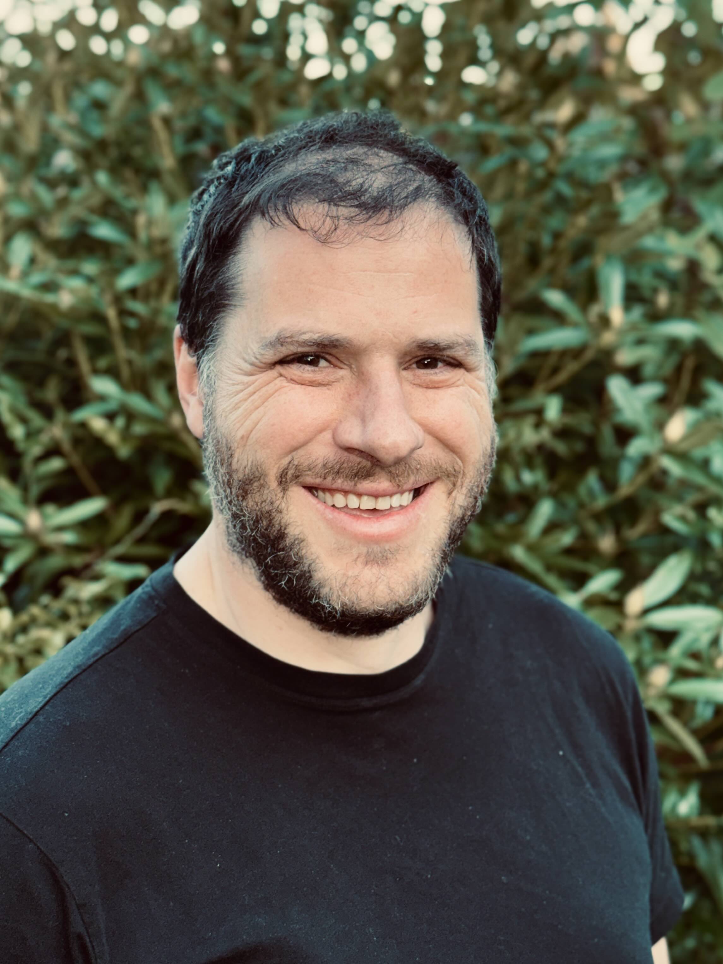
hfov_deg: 30.3
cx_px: 362
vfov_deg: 39.7
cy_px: 482
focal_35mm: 48
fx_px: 1337
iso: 64
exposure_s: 1/121
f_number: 1.78
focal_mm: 6.76
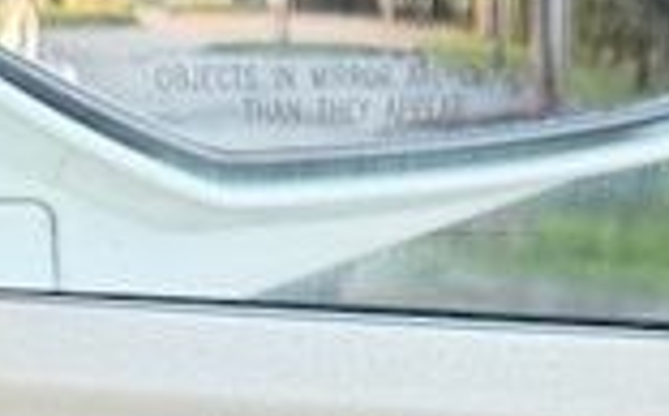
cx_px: 746
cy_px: 1235
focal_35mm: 167
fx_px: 3040
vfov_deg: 7.0
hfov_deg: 12.3
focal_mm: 6.76
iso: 125
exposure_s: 1/121
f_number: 1.78
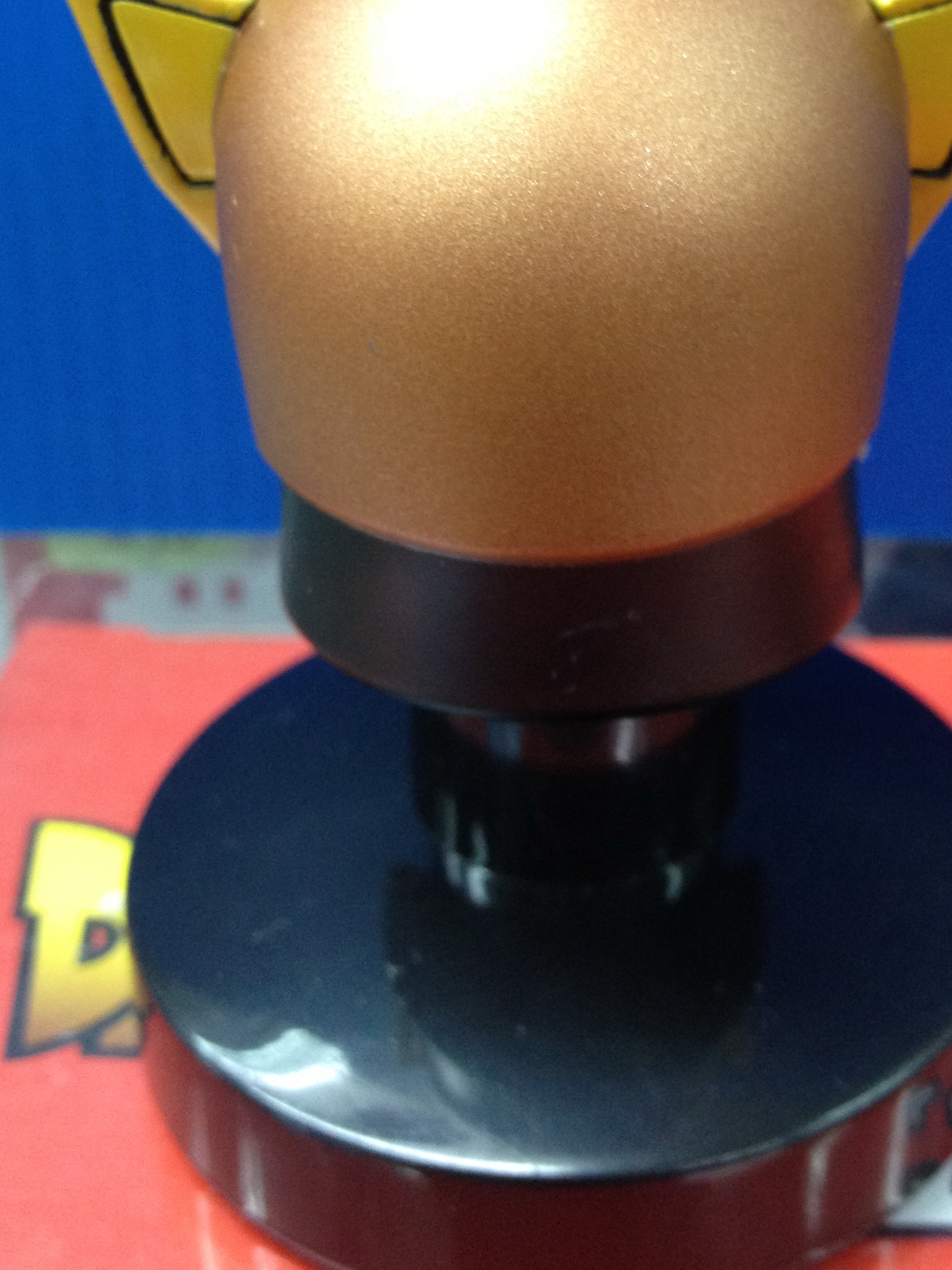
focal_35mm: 57
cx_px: 624
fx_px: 2090
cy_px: 320
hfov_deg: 25.5
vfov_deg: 33.1
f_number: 2.4
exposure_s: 1/20
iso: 160
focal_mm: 4.28
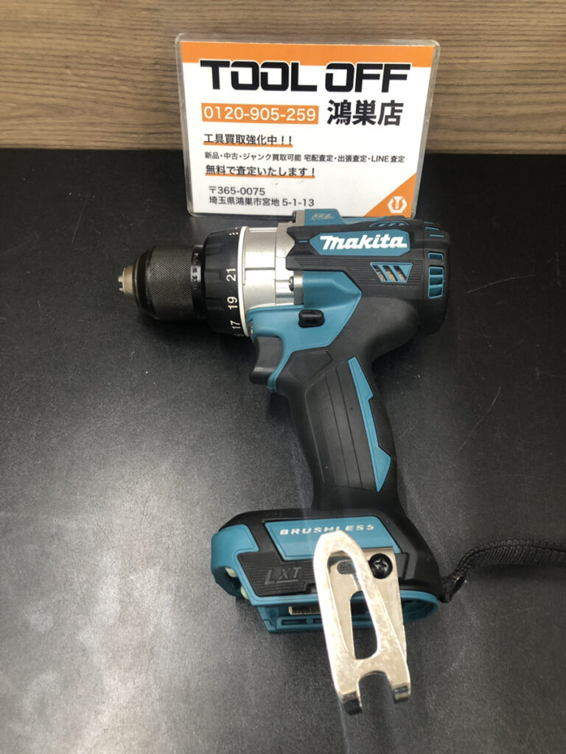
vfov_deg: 63.4
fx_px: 610
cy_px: 377
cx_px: 283
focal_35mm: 28
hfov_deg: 49.7
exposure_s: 1/20
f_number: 1.8
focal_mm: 3.99
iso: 40
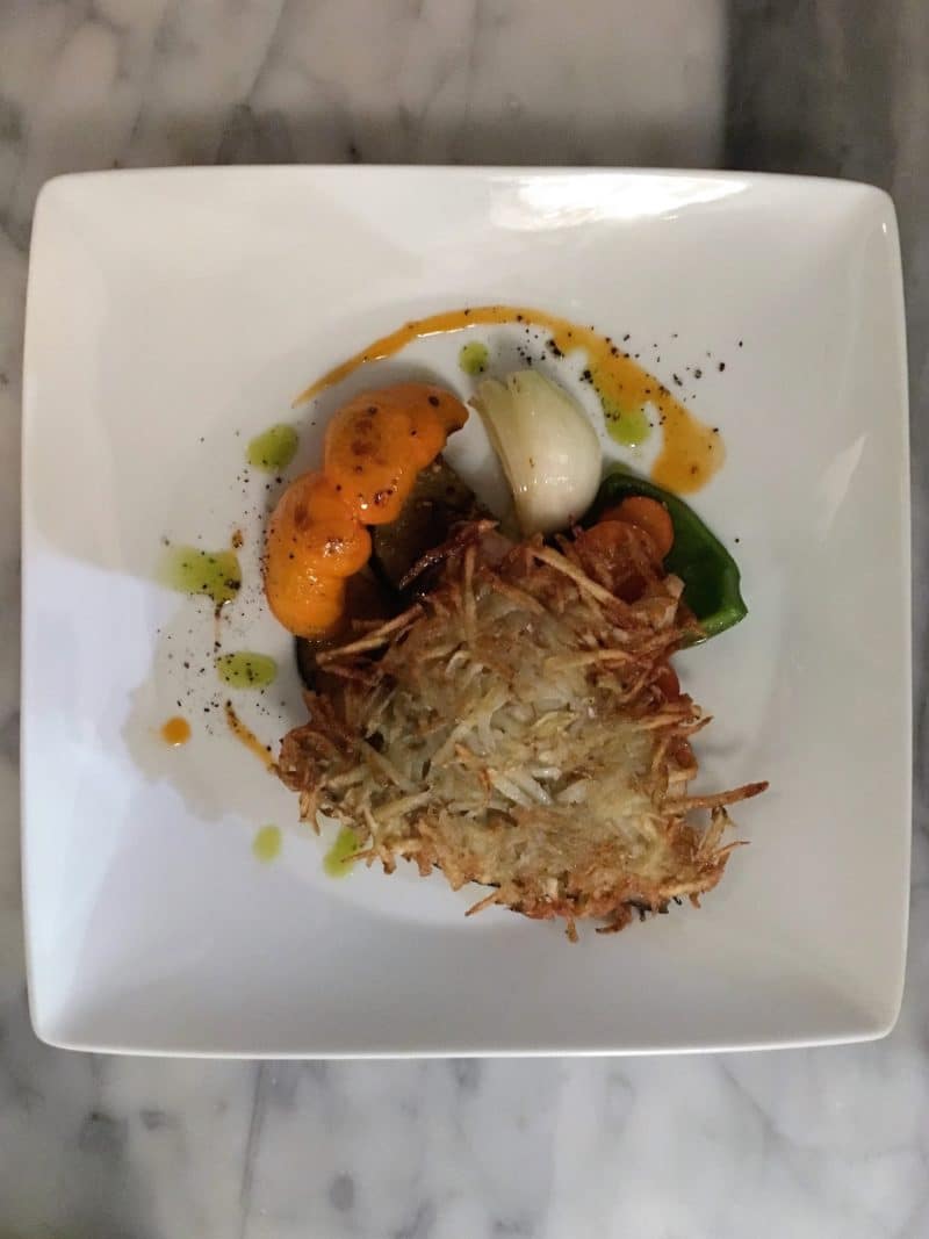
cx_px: 464
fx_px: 1038
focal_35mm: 29
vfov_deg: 61.7
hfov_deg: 48.2
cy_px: 620
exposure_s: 1/15
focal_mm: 4.15
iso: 500
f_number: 2.2
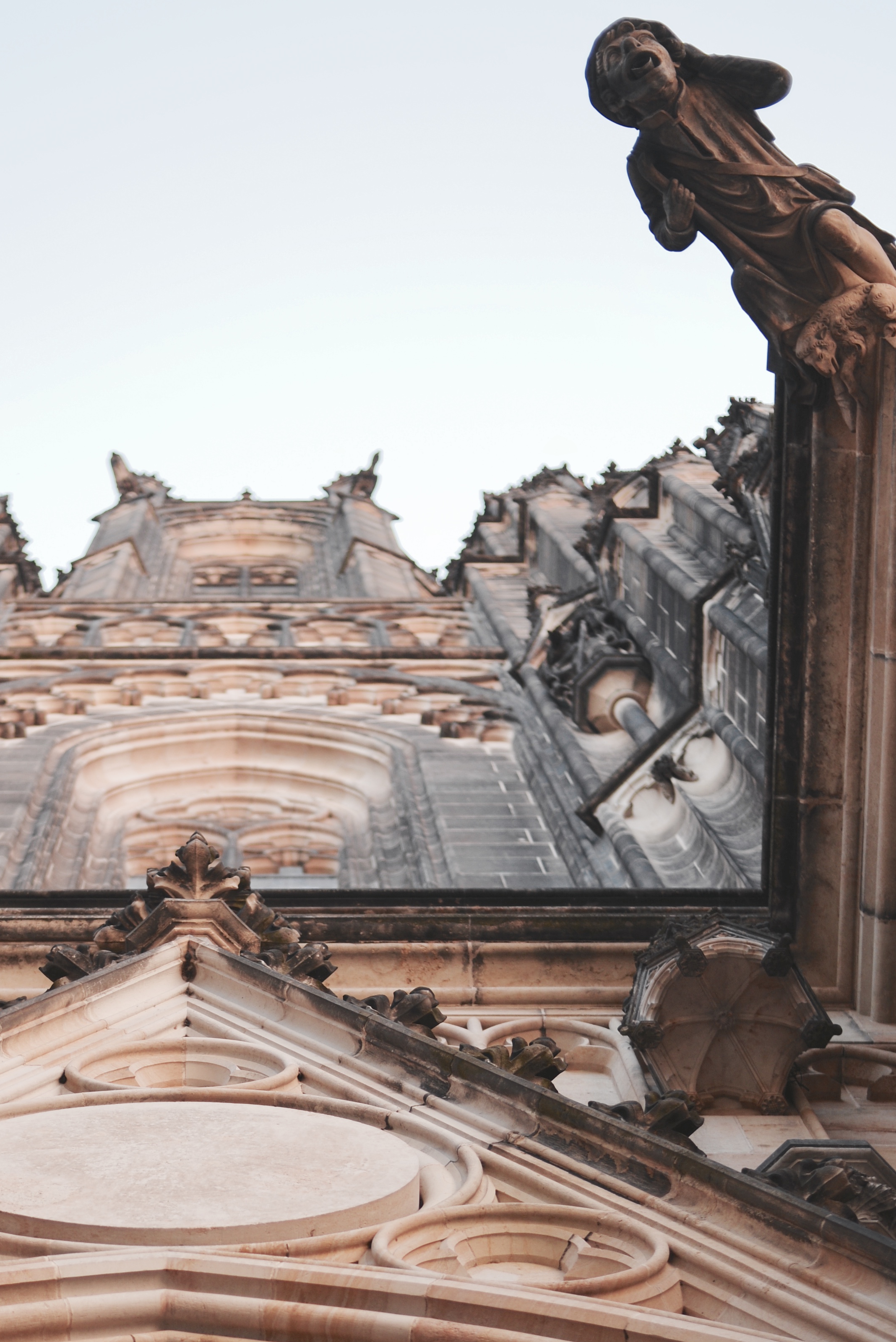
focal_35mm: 94
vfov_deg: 21.2
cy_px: 1184
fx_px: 3506
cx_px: 195
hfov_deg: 14.5
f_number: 1.8
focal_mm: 50
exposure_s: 1/1000
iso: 125
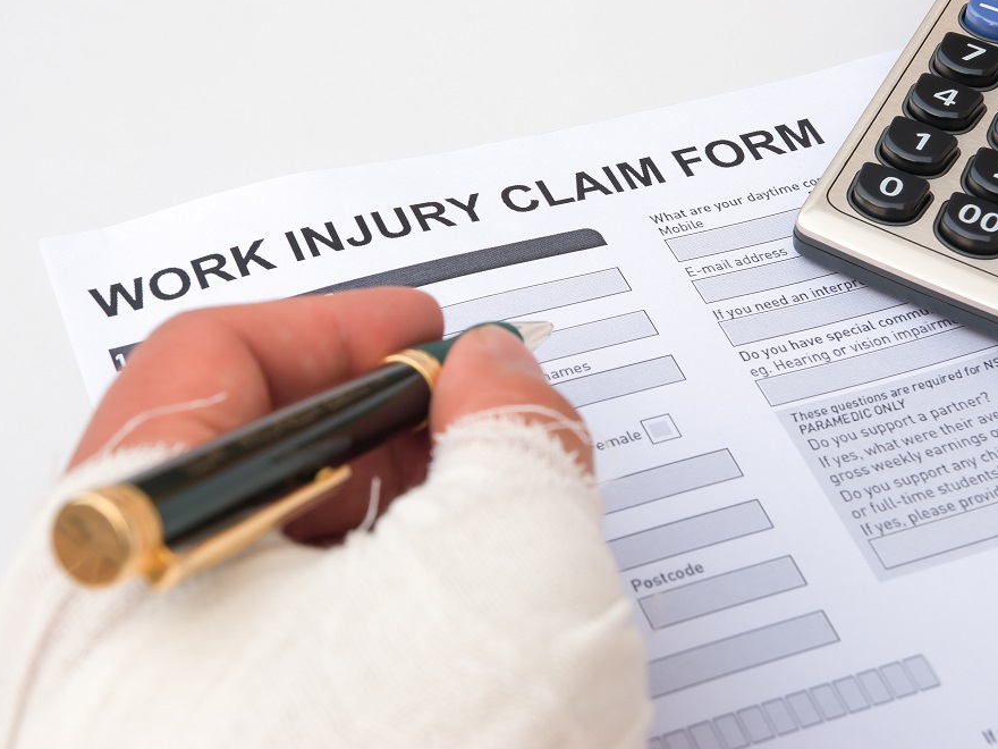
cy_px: 375
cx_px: 483
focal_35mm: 82
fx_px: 2364
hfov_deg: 23.8
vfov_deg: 18.0
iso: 100
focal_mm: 50
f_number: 16
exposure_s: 1/50
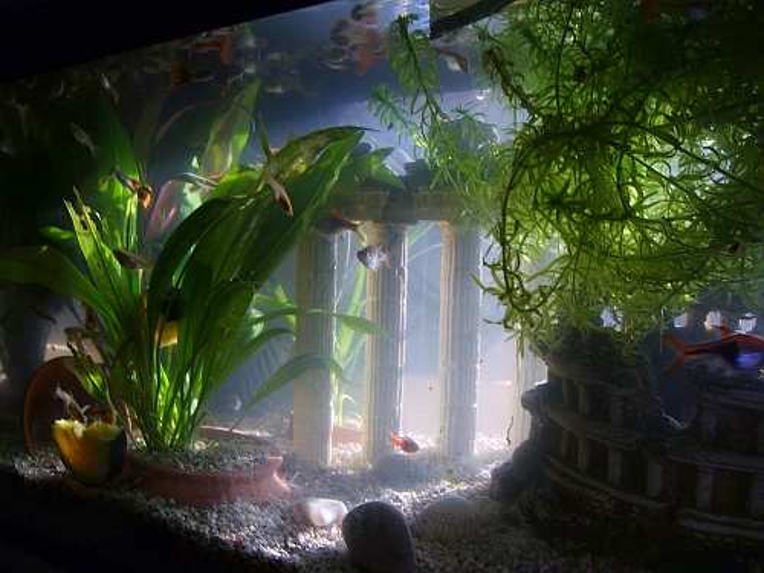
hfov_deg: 52.6
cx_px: 382
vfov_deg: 40.7
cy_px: 286
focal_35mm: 35
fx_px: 772
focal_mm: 5.8
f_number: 2.8
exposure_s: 1/30
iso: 50
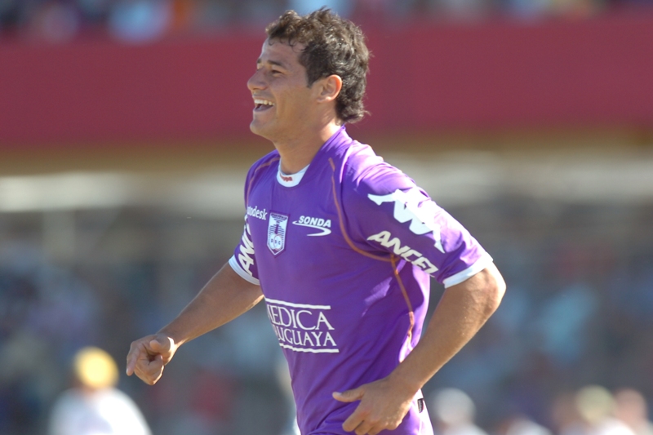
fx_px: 11424
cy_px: 218
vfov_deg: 2.2
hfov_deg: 3.3
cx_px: 326
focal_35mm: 630
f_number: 5.6
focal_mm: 420
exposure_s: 1/640
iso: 400
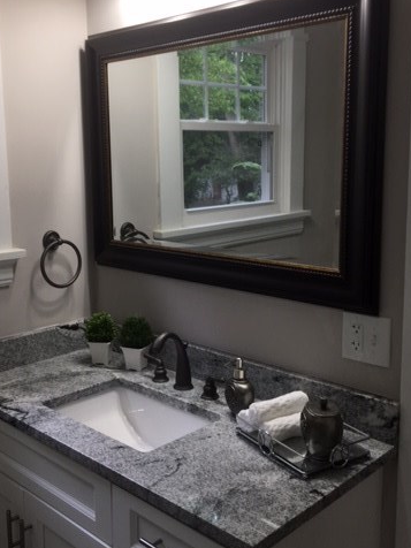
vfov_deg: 47.8
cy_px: 252
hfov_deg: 36.8
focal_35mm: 39
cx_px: 184
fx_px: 617
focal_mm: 4.15
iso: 32
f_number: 2.2
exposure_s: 1/60
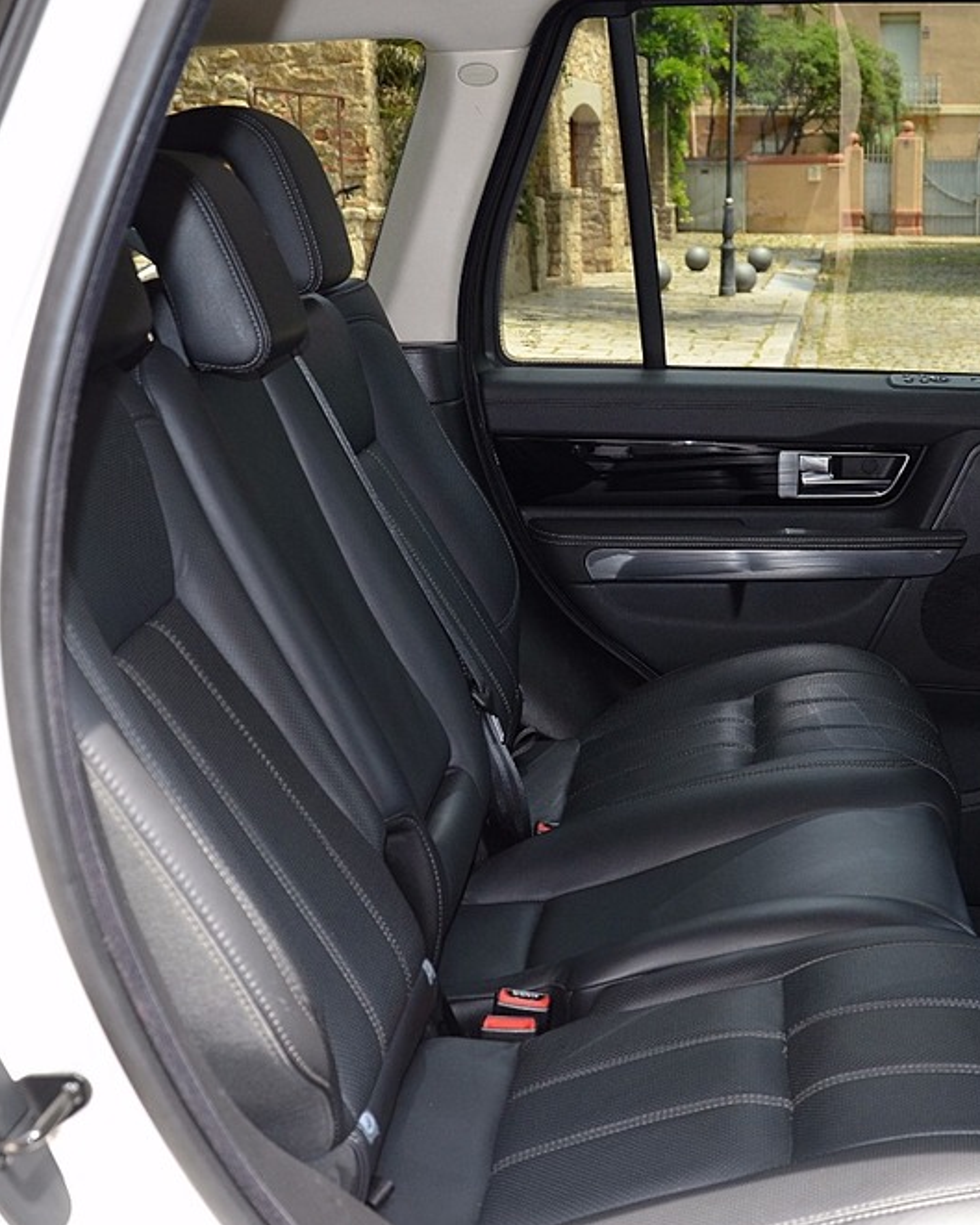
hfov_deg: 30.3
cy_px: 725
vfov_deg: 37.9
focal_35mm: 49
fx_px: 1776
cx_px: 737
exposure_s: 1/200
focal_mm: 18
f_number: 3.5
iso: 200
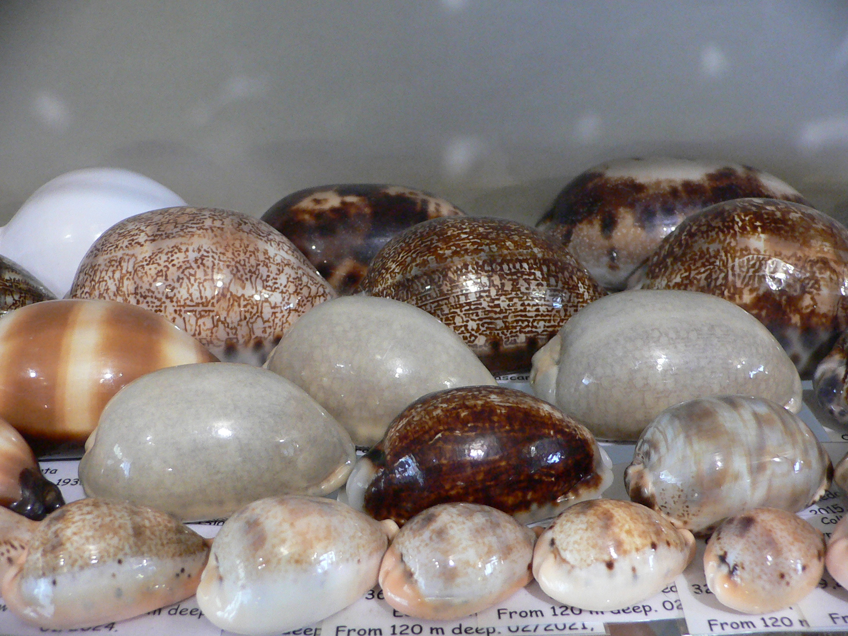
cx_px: 424
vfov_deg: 40.7
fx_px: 857
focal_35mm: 35
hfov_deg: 52.6
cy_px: 318
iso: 200
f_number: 2.8
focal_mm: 4.6
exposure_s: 1/6
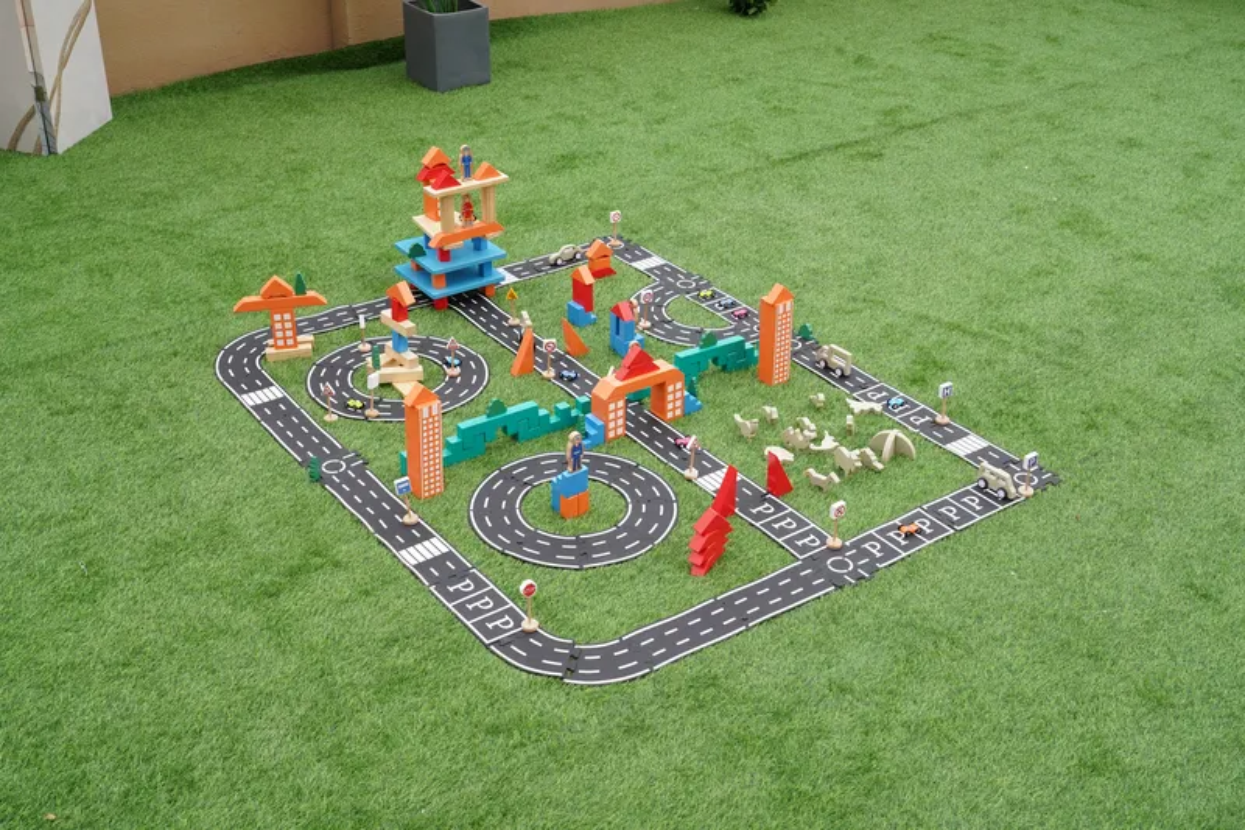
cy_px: 415
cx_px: 622
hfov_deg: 48.5
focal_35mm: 40
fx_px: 1383
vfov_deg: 33.4
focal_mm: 40
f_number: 13
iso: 1000
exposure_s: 1/320
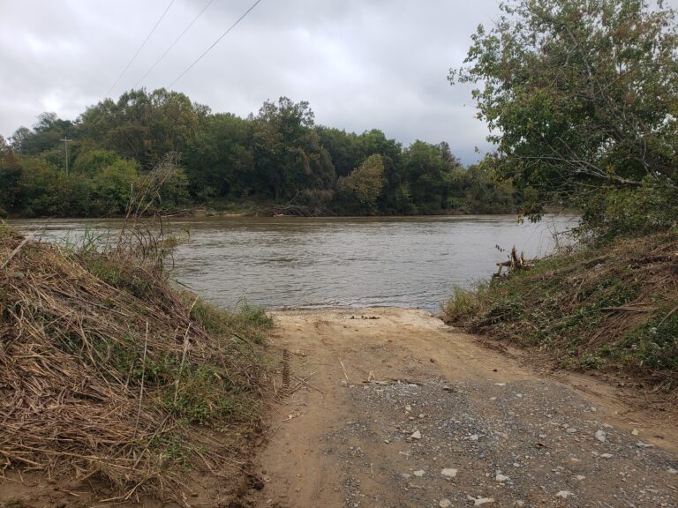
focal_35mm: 26
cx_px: 339
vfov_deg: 53.1
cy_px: 254
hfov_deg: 67.3
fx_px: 509
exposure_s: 1/820
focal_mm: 4.3
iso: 50
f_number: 2.4
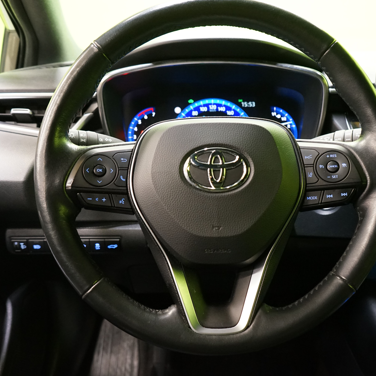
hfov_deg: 44.8
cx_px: 217
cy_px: 188
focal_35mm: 37
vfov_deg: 44.9
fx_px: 455
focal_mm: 29
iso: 4000
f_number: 5
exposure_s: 1/15
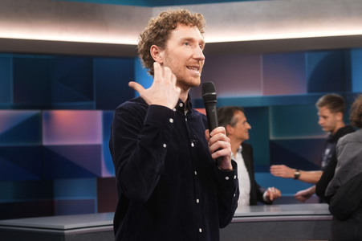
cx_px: 181
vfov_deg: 29.8
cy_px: 120
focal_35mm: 45
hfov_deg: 43.6
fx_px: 452
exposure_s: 1/100
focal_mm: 30
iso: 640
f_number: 2.2
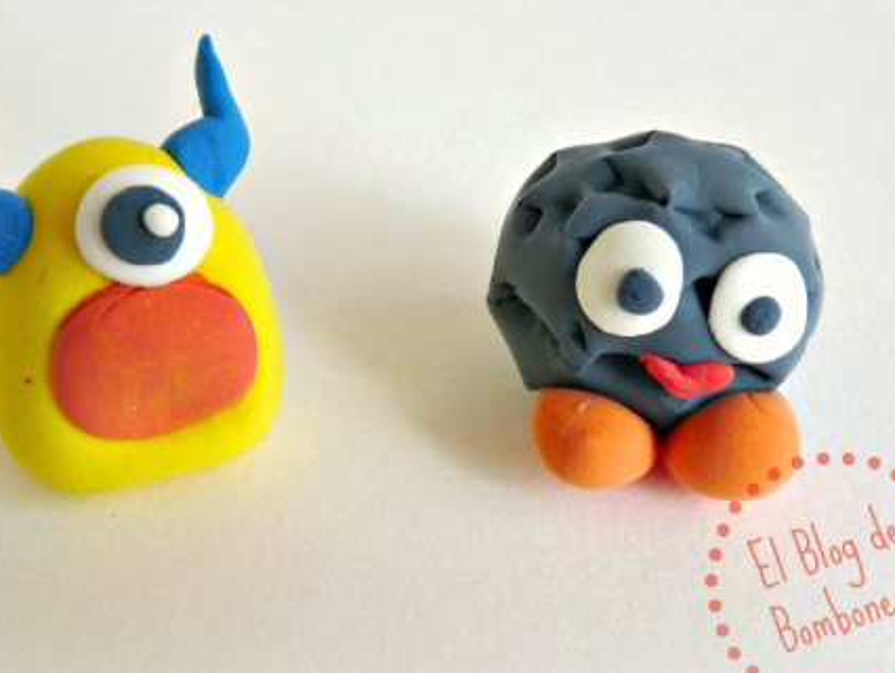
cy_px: 301
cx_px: 414
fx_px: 983
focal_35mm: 38
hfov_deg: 48.9
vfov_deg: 37.7
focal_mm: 4.8
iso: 100
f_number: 2.8
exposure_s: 1/40
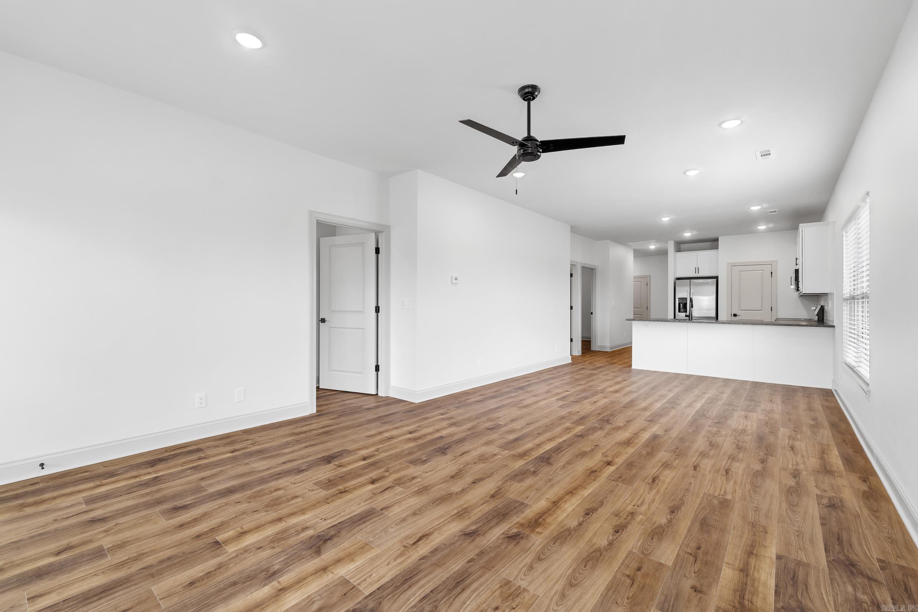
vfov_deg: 77.3
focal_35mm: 15
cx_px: 459
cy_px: 306
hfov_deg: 100.4
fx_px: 382
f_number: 9
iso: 200
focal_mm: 10
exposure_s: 1.3
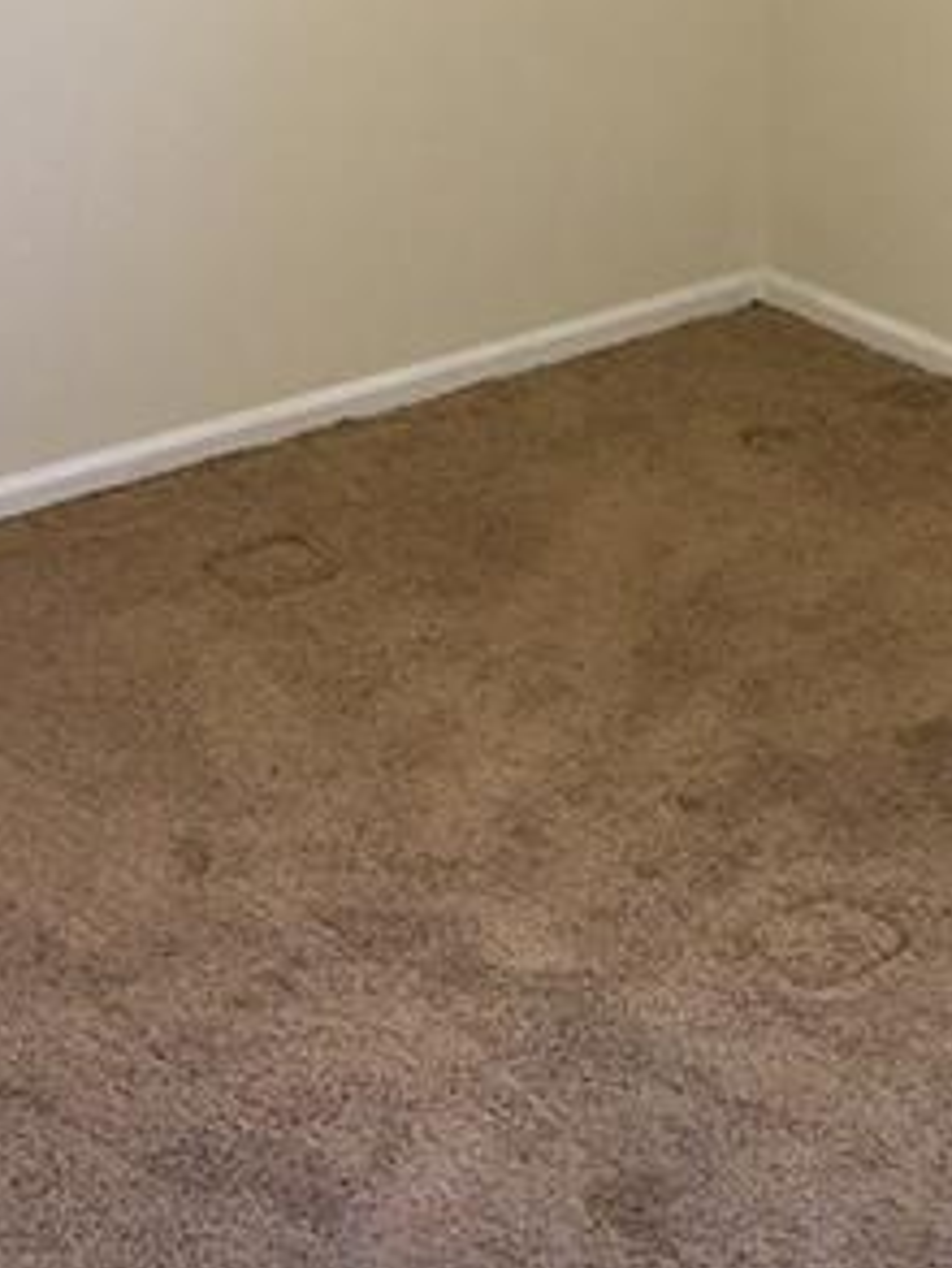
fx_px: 2785
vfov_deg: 25.2
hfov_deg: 19.0
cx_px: 896
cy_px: 229
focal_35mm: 76
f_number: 2.2
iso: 125
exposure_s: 1/30
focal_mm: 4.15
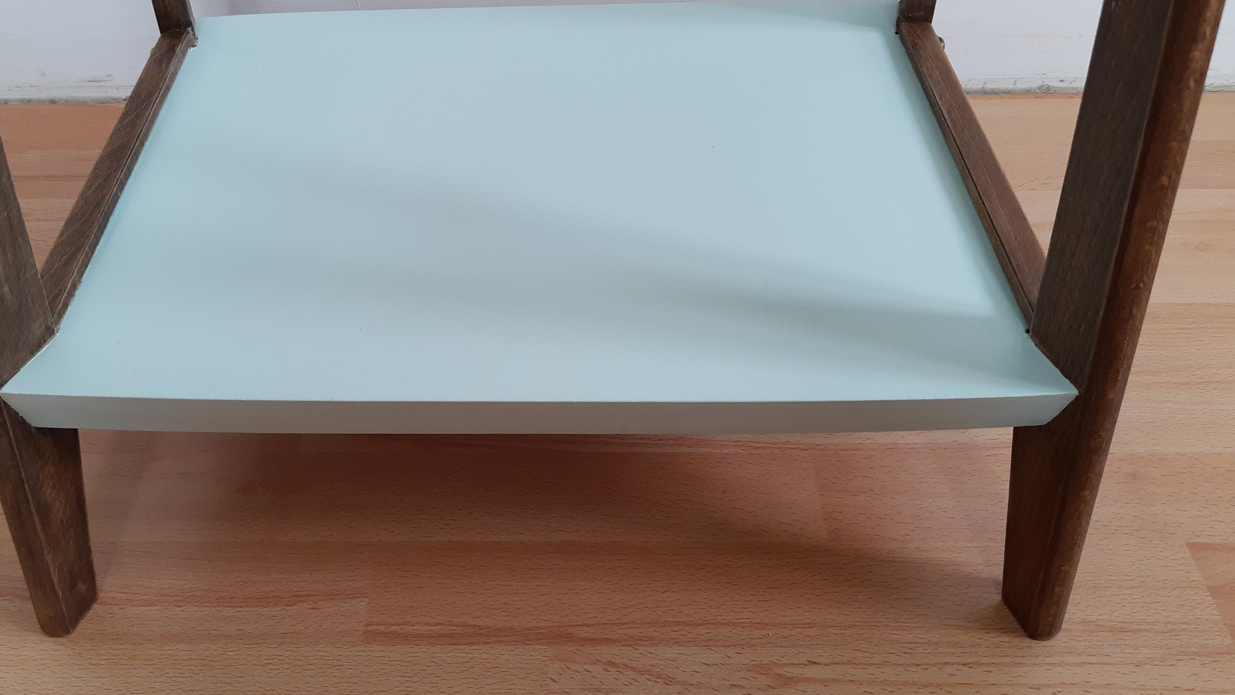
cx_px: 545
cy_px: 275
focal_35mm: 32
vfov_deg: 36.5
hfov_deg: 60.8
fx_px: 1048
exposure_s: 1/50
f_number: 1.7
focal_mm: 4.75
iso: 84
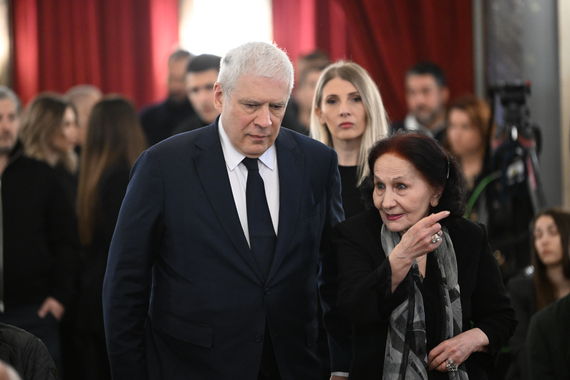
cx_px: 285
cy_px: 190
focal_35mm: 200
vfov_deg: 6.9
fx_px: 3166
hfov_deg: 10.3
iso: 6400
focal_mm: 200
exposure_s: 1/160
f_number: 3.2
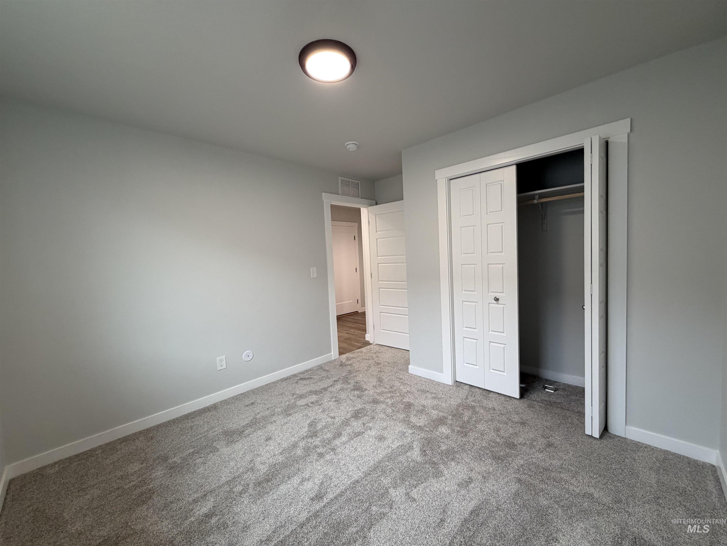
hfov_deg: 102.1
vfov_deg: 85.7
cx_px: 364
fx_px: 294
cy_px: 273
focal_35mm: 14
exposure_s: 1/120
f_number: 2.2
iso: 200
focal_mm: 2.22
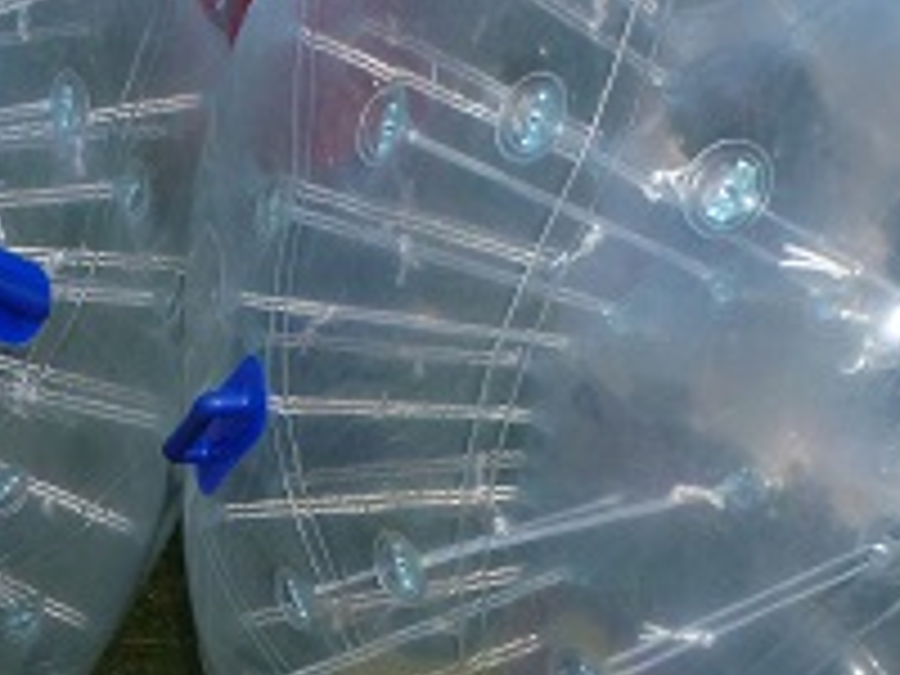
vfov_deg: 23.0
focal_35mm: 60
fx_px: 1560
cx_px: 140
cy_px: 736
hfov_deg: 31.1
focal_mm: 4.3
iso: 200
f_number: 3.3
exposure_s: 1/60
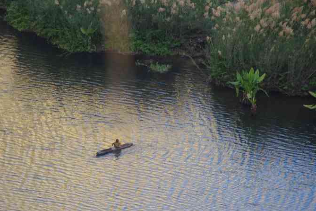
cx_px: 99
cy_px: 156
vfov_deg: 2.8
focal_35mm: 493
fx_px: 4327
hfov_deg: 4.2
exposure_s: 1/250
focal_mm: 220
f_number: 10
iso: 3200
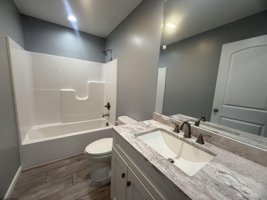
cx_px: 134
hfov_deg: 102.1
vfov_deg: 85.7
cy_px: 100
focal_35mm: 14
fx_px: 108
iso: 160
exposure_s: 1/120
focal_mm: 2.22
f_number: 2.2
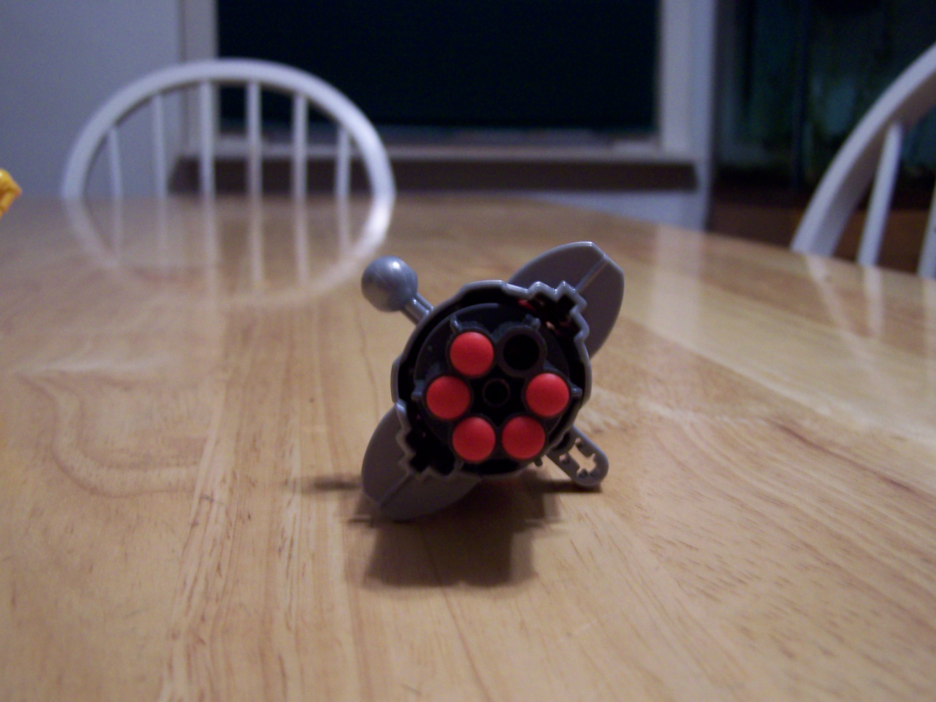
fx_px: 1028
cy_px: 351
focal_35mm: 38
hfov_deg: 49.0
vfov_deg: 37.7
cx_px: 468
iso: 160
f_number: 2.8
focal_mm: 6.3
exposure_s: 1/10
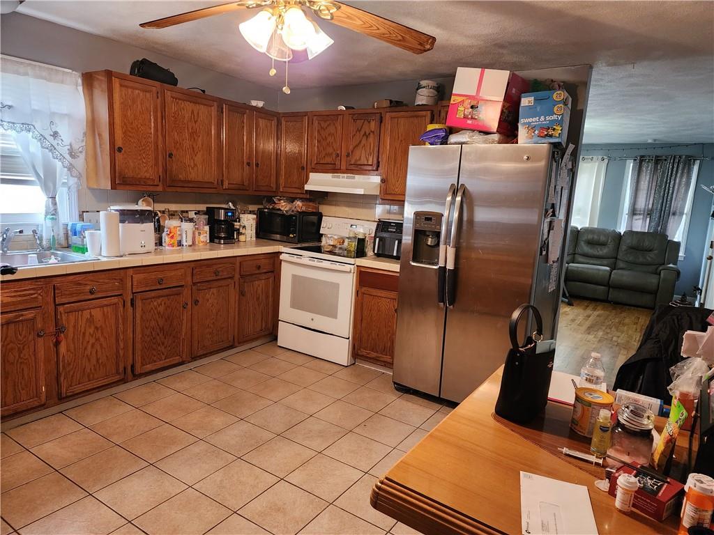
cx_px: 357
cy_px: 268
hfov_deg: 73.9
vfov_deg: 58.9
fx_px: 474
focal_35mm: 23
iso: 640
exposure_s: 1/60
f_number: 1.8
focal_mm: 6.4
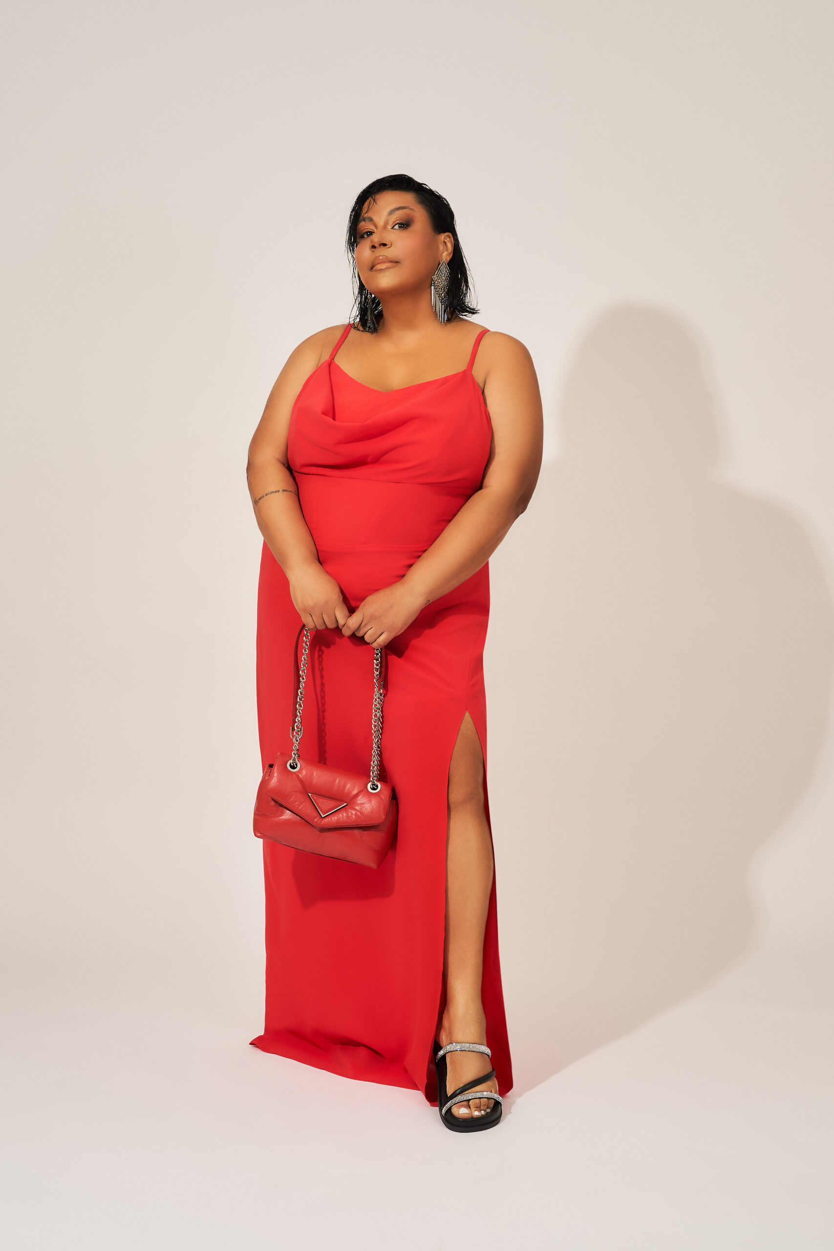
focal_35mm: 55
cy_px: 626
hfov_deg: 24.6
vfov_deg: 36.2
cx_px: 417
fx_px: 1911
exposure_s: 1/125
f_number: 8
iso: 125
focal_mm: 37.1
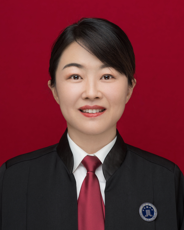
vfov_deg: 20.0
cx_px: 92
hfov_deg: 16.0
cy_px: 128
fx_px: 653
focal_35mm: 96
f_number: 5.6
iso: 100
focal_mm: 85
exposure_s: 1/125
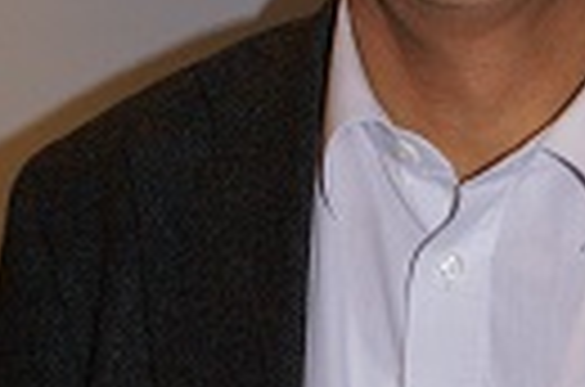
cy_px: 58
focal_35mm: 135
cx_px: 504
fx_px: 2188
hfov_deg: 15.1
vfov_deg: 10.1
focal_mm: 30
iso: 400
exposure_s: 1/60
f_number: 5.6
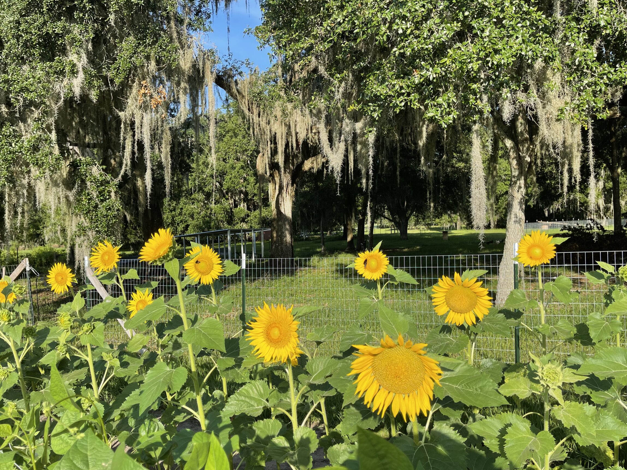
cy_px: 239
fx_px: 525
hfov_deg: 61.6
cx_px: 293
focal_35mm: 29
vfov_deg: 48.2
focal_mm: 5.1
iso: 32
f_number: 1.6
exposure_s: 1/1456
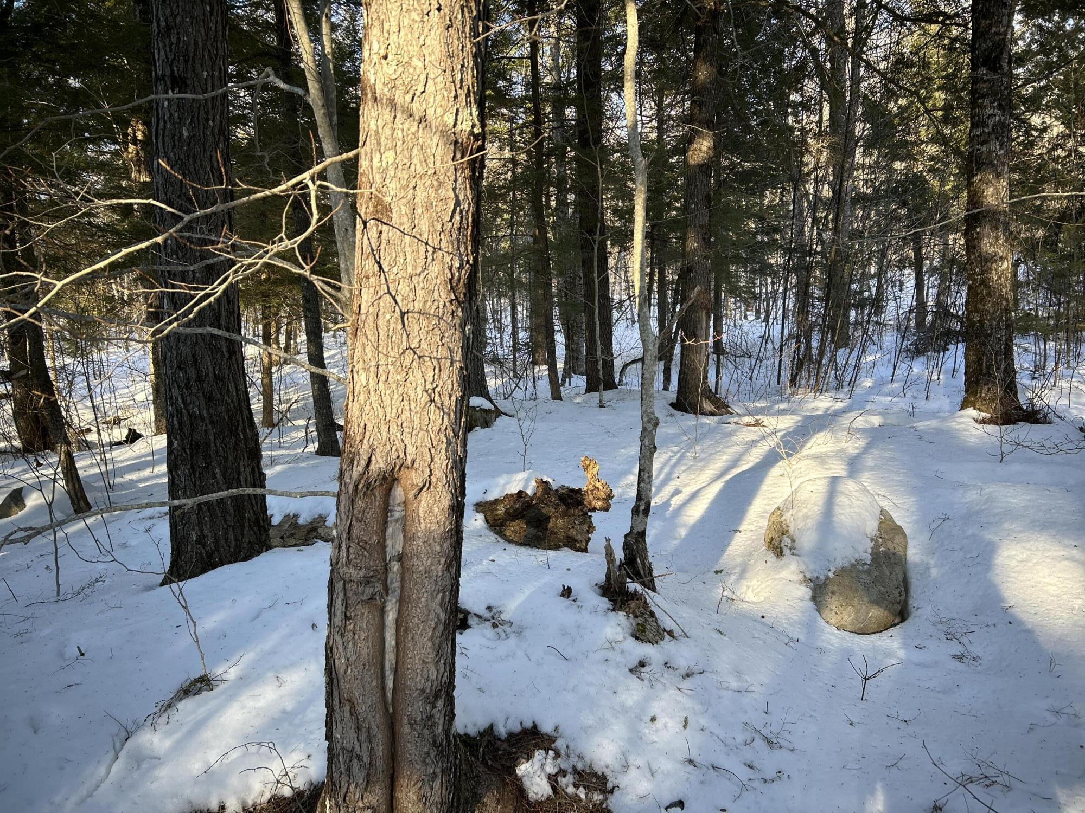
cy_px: 406
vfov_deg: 53.1
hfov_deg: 67.3
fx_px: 815
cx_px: 542
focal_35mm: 26
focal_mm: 5.7
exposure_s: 1/279
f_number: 1.5
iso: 40
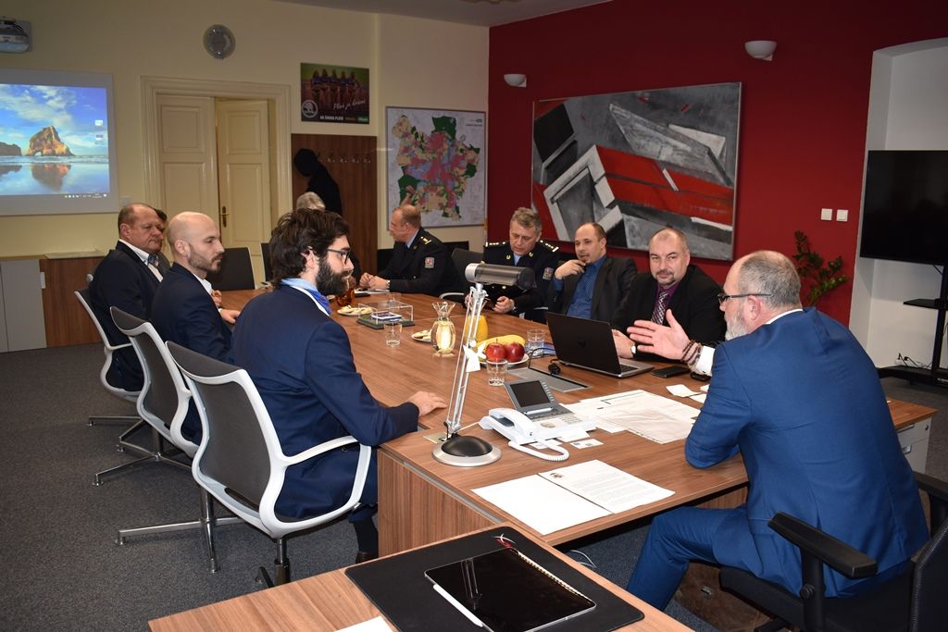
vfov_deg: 43.6
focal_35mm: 30
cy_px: 316
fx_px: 790
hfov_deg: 61.9
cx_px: 474
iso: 280
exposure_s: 1/60
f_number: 3.5
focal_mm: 20
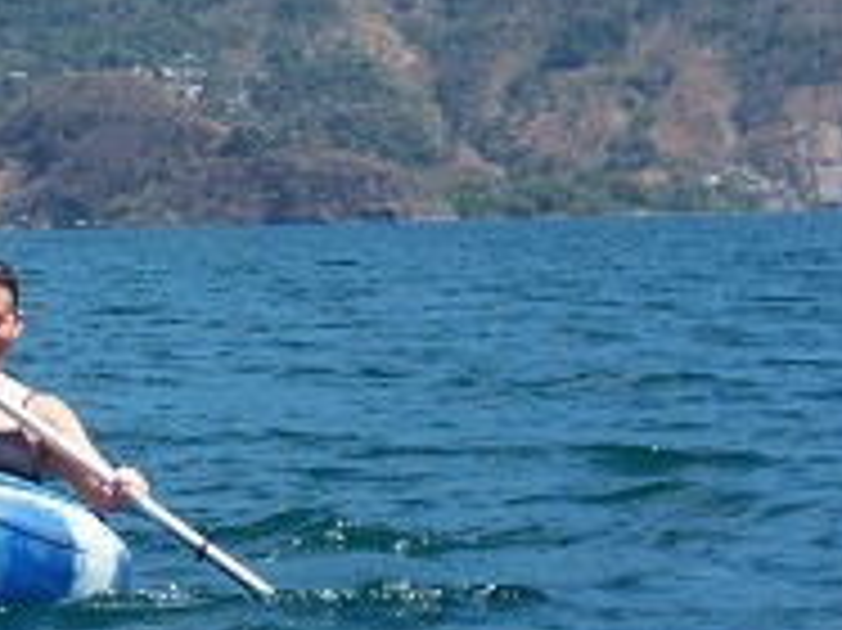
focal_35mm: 223
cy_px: 248
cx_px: -225
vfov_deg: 6.7
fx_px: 5421
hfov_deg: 8.8
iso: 80
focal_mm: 14.9
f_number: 4.5
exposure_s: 1/500
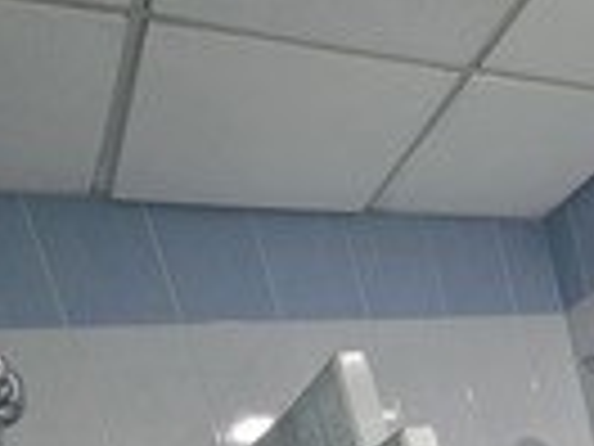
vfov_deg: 22.4
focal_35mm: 45
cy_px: 759
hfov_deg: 36.9
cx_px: 619
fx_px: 772
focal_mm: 2.2
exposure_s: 1/50
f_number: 1.9
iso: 400
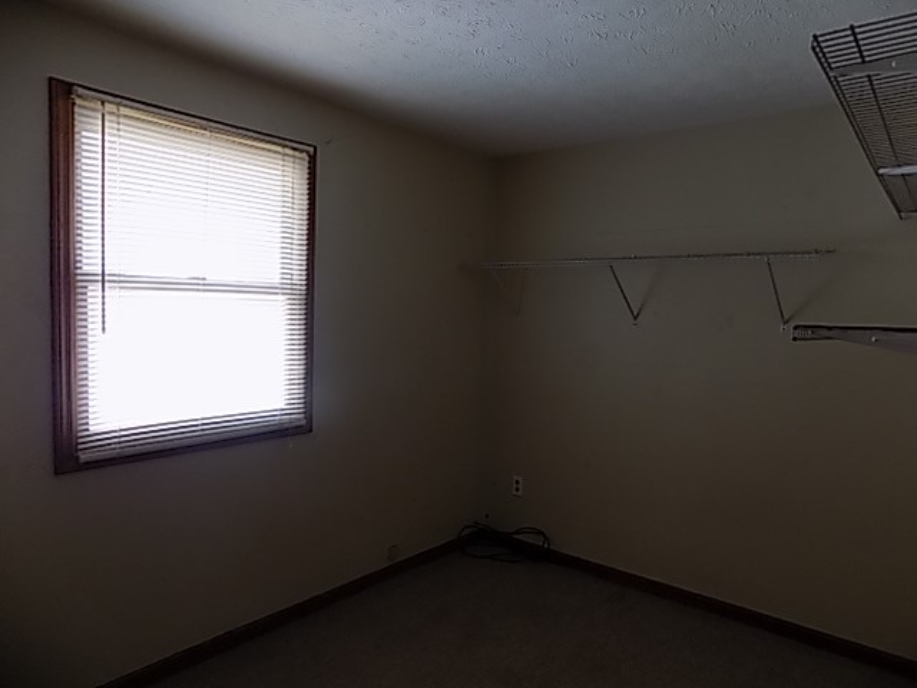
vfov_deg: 58.9
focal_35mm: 23
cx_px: 458
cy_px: 344
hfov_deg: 73.9
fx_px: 609
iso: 180
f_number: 3.1
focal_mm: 4
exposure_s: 1/30
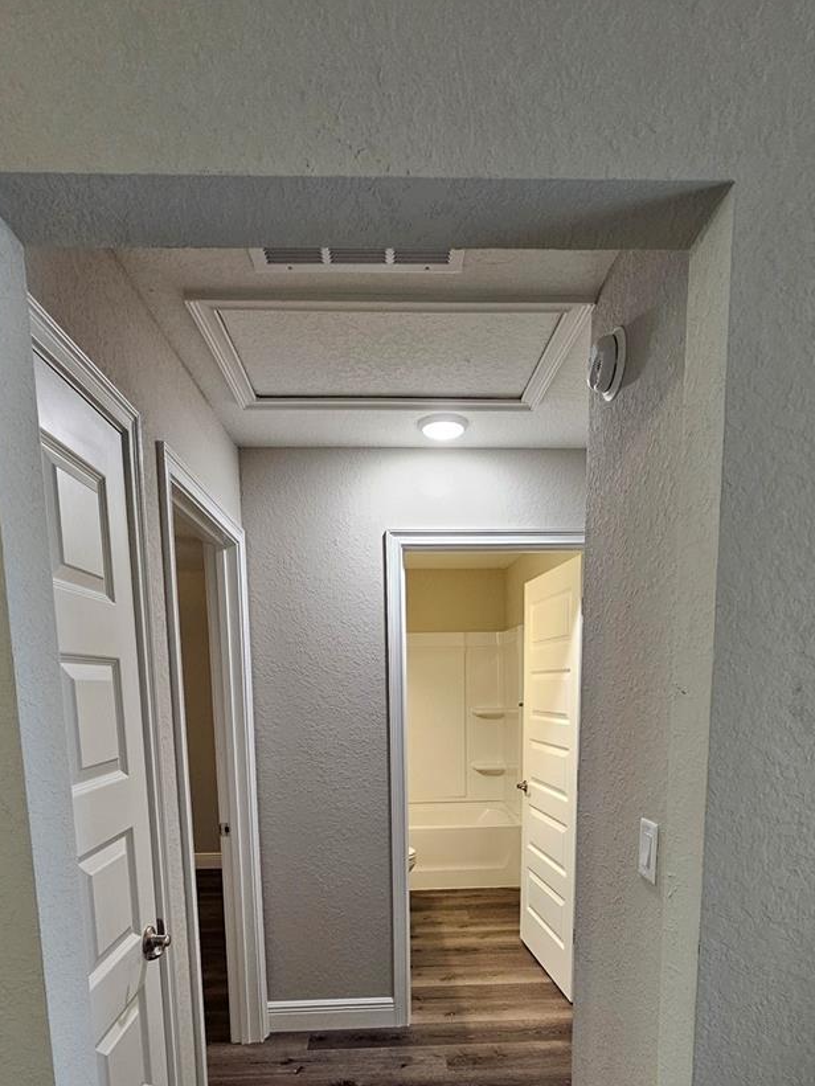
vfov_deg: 79.8
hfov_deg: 68.7
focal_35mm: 19
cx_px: 415
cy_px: 780
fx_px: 596
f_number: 2.2
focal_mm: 2.2
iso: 200
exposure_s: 1/60
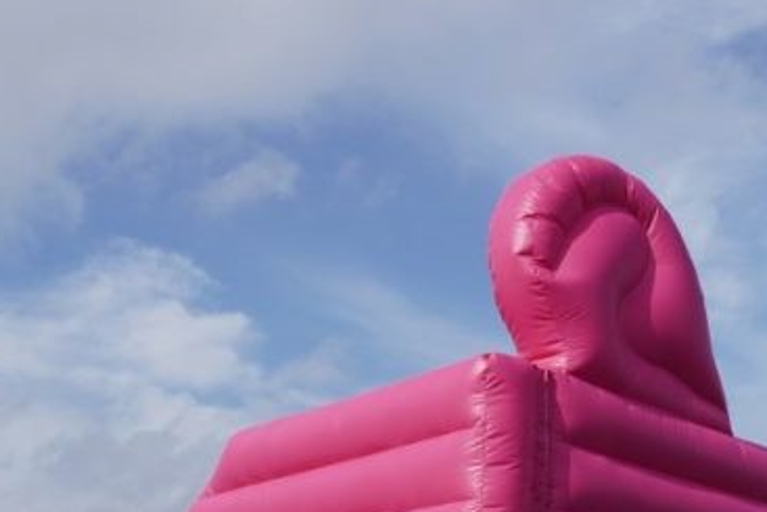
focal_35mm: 67
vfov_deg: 19.1
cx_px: 573
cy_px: 632
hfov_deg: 29.6
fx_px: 1428
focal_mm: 16
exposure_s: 1/400
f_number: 8
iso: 100
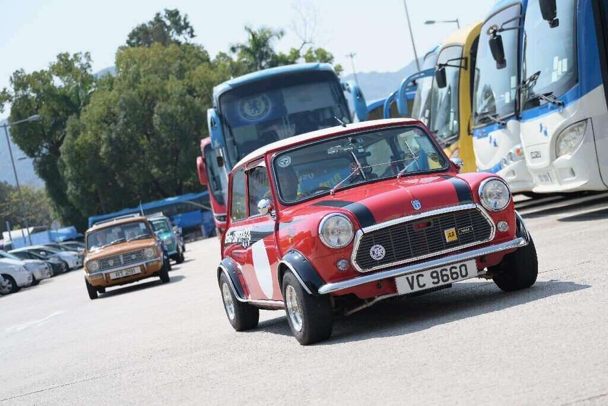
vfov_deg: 25.5
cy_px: 203
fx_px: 895
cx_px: 304
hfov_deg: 37.5
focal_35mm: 53
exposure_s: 1/2000
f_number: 2.8
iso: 160
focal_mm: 53
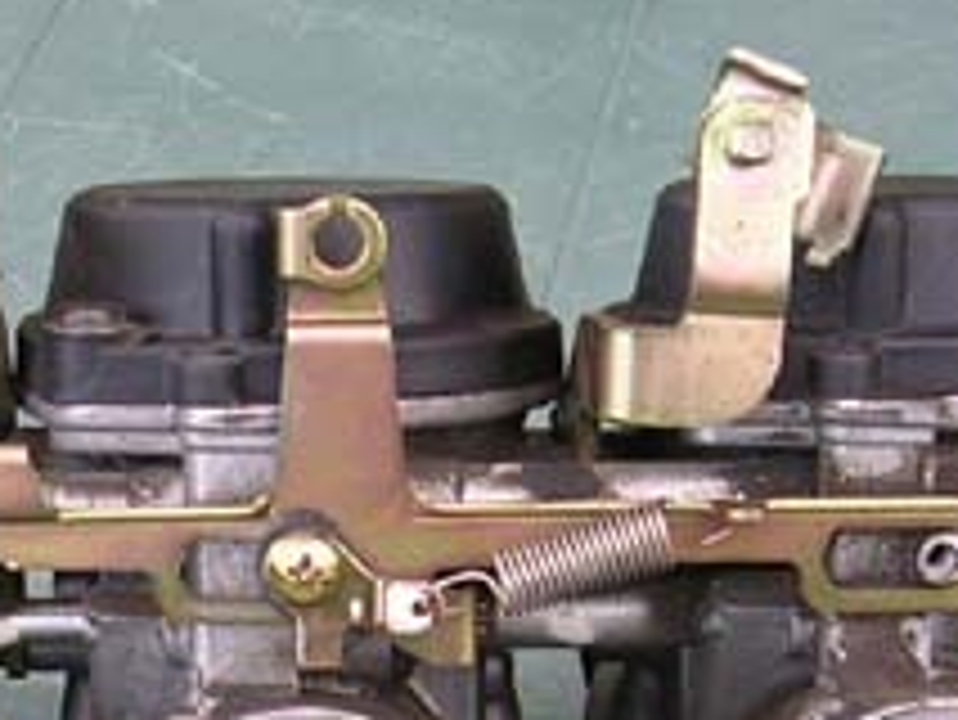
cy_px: 760
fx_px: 3157
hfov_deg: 17.3
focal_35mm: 114
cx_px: 450
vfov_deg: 12.8
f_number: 2.8
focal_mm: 5.8
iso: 50
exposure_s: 1/86.3
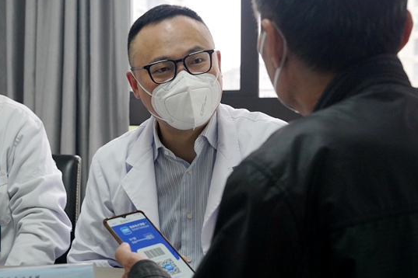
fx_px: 816
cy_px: 137
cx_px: 121
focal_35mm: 70
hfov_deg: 28.4
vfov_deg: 19.4
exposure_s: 1/400
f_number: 5.6
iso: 5000
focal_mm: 47.2
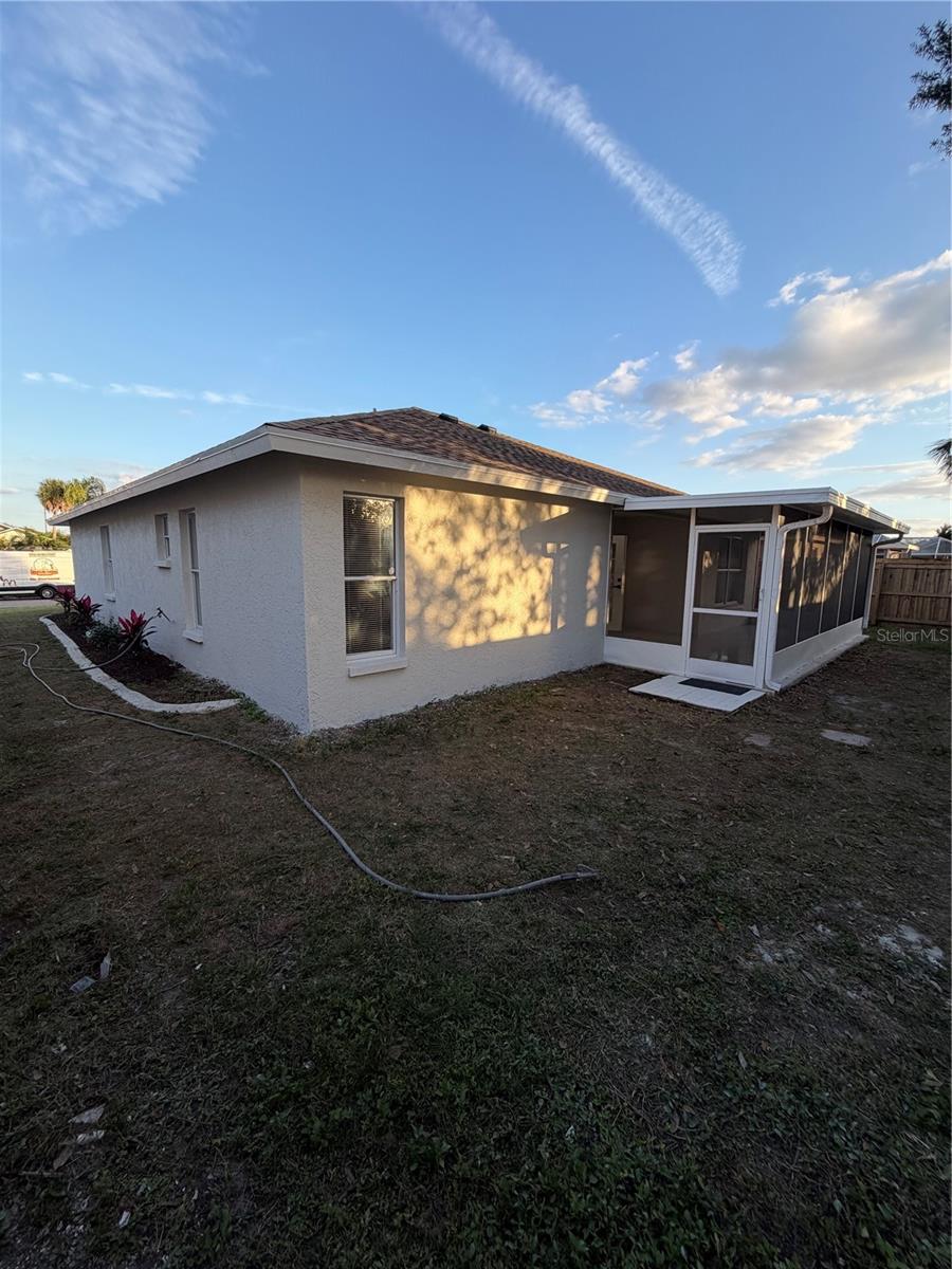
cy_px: 634
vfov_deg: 102.1
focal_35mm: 14
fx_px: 513
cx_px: 476
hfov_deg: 85.7
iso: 50
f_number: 2.2
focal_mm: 2.22
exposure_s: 1/502
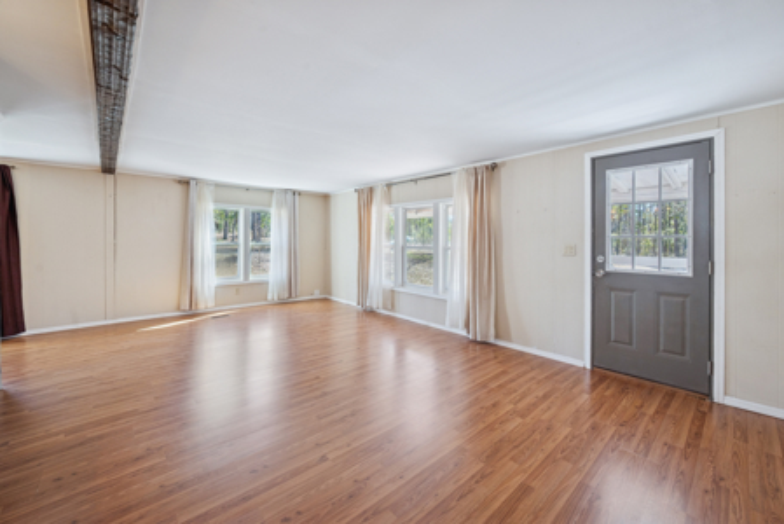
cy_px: 262
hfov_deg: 104.2
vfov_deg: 81.3
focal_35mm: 14
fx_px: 305
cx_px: 392
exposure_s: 1/50
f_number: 8
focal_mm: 14
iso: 400
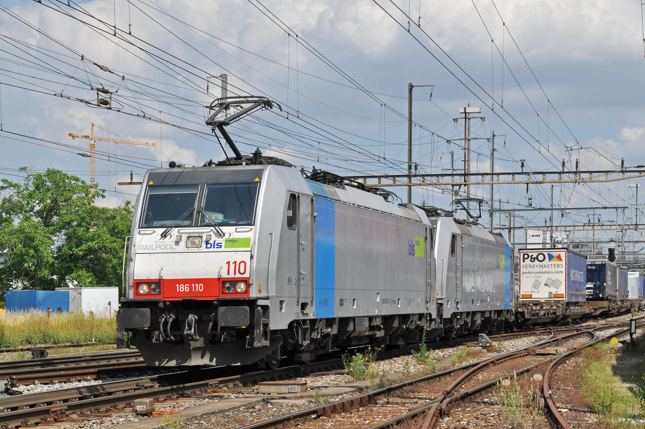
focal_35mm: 90
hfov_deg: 22.6
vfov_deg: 15.2
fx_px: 1611
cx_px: 322
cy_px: 214
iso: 250
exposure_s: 1/1000
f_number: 9
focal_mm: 60
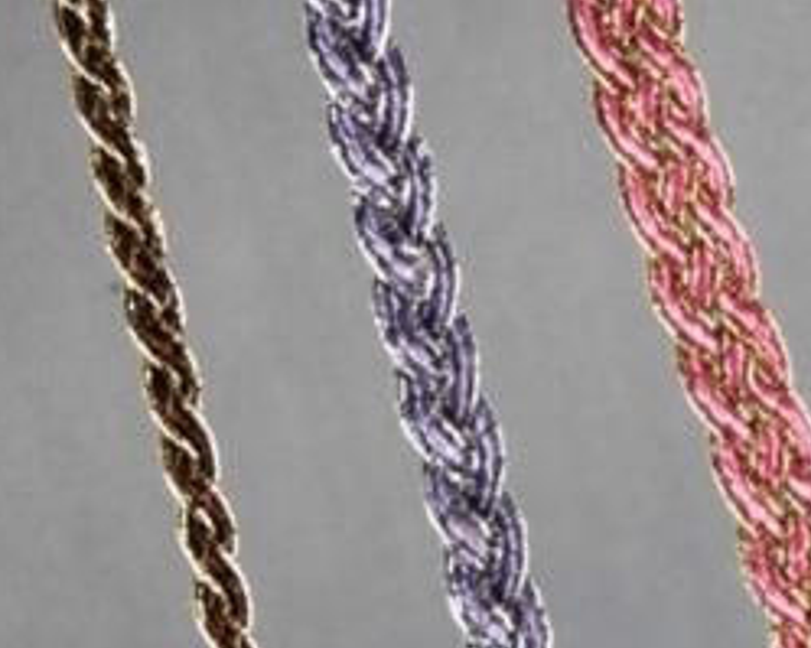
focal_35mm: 198
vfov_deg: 7.8
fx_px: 4751
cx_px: 717
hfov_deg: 9.7
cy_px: 329
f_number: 13
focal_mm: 70
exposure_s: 1/125
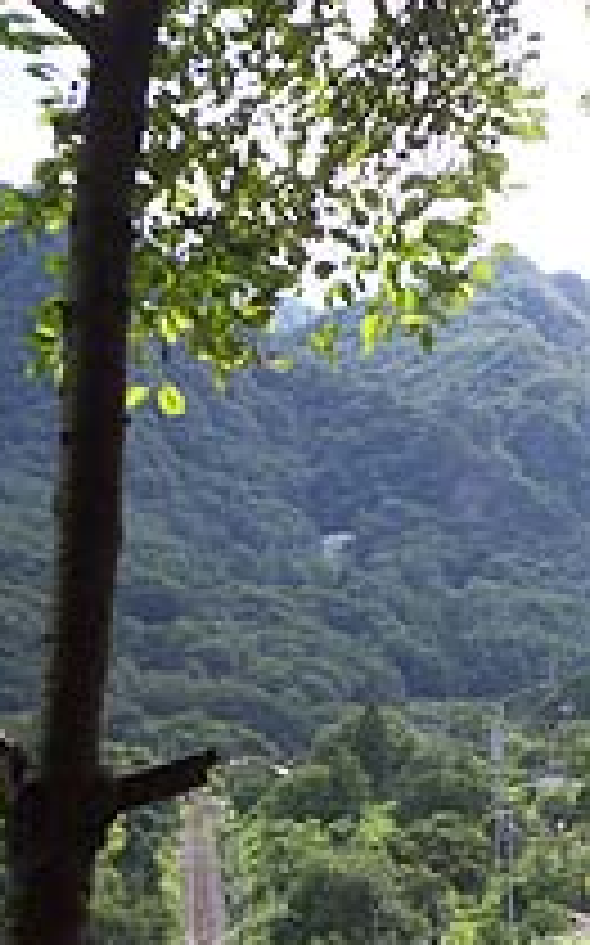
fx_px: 2679
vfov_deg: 20.0
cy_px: 574
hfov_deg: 11.9
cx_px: 914
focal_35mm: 104
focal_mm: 8
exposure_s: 1/160
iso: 50
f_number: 4
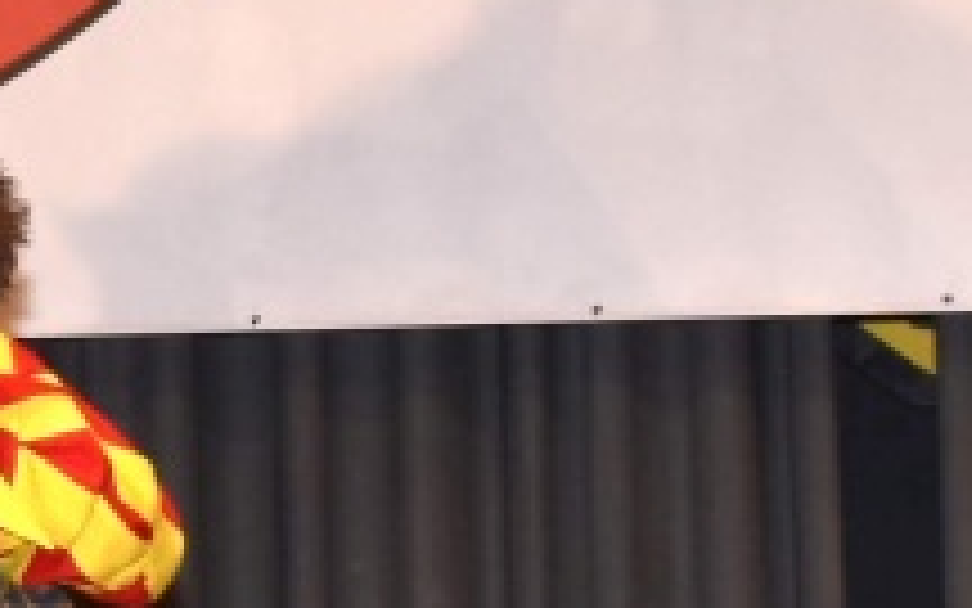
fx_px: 8207
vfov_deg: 4.2
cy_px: -658
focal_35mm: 310
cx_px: -603
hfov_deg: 6.7
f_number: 6.3
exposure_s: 1/200
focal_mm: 27
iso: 400
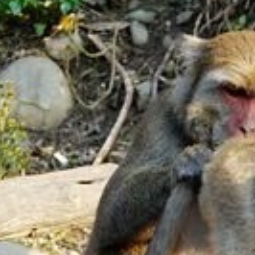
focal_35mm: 829
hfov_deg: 2.1
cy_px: 233
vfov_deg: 2.1
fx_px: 6909
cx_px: 539
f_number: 4.5
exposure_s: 1/200
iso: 320
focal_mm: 72
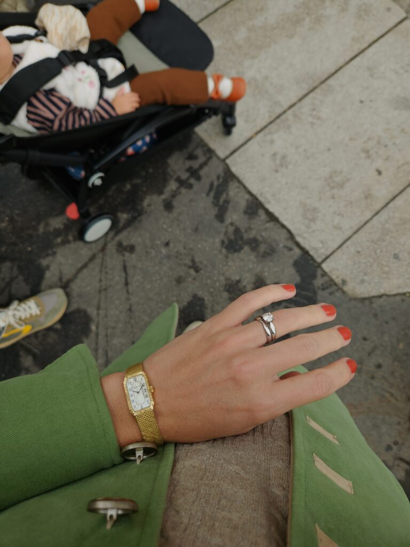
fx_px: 363
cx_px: 205
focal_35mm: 23
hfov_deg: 58.9
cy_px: 274
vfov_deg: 73.9
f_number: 1.8
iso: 64
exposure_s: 1/207
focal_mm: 5.4
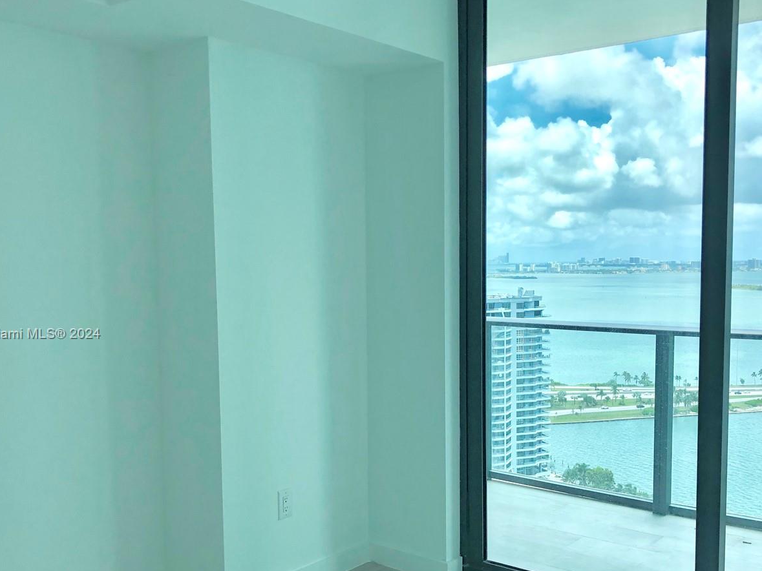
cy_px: 335
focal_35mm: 38
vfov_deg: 37.6
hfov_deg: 48.9
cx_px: 410
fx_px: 836
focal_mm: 4
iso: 20
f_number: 1.8
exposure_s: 1/771
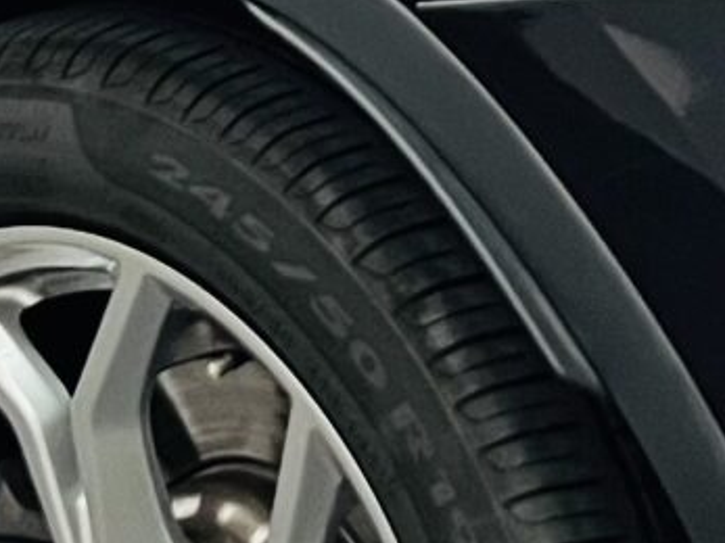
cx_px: 458
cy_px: -75
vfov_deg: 7.7
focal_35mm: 192
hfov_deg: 10.3
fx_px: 4020
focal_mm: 5.7
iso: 400
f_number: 1.5
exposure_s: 1/50
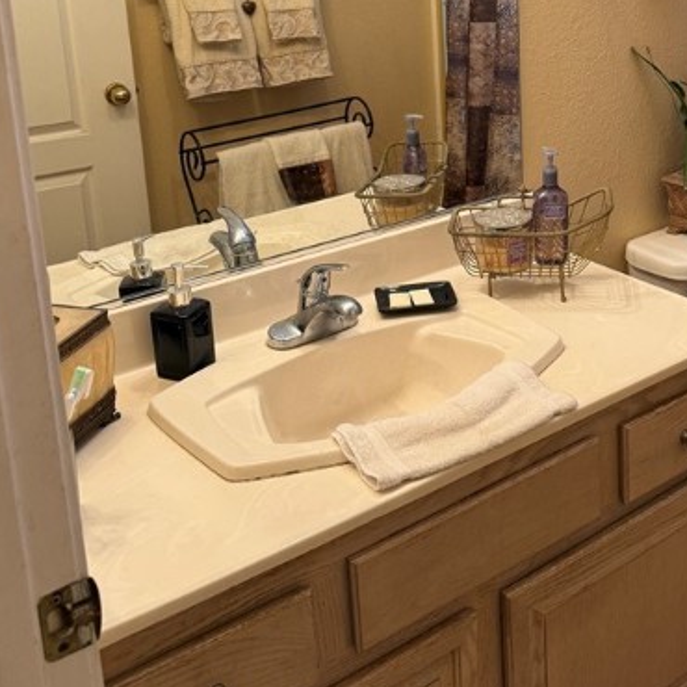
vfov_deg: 37.0
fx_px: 988
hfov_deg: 37.4
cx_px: 520
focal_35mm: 44
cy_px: 134
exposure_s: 1/60
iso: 125
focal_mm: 6.76
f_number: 1.78
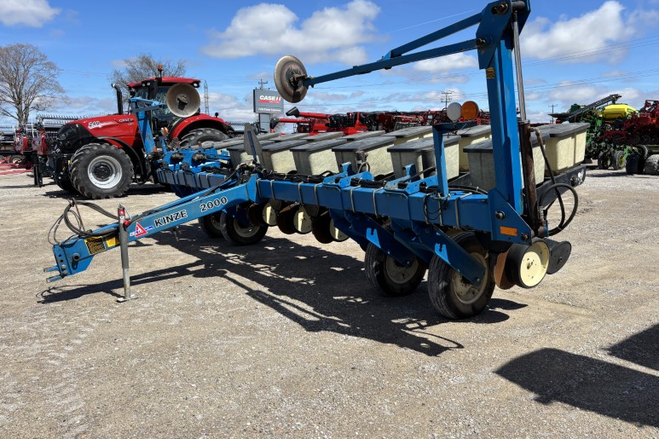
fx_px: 512
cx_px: 333
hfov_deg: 65.5
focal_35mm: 28
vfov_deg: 46.4
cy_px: 213
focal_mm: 5.96
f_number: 1.6
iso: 50
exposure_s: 1/3311
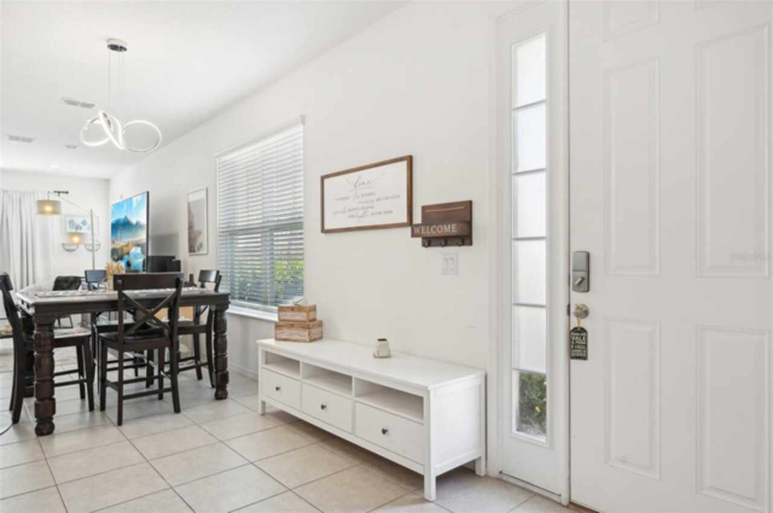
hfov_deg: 81.3
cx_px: 386
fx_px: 450
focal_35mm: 21
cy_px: 256
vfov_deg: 59.4
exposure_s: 1/50
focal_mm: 21
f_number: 8
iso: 400
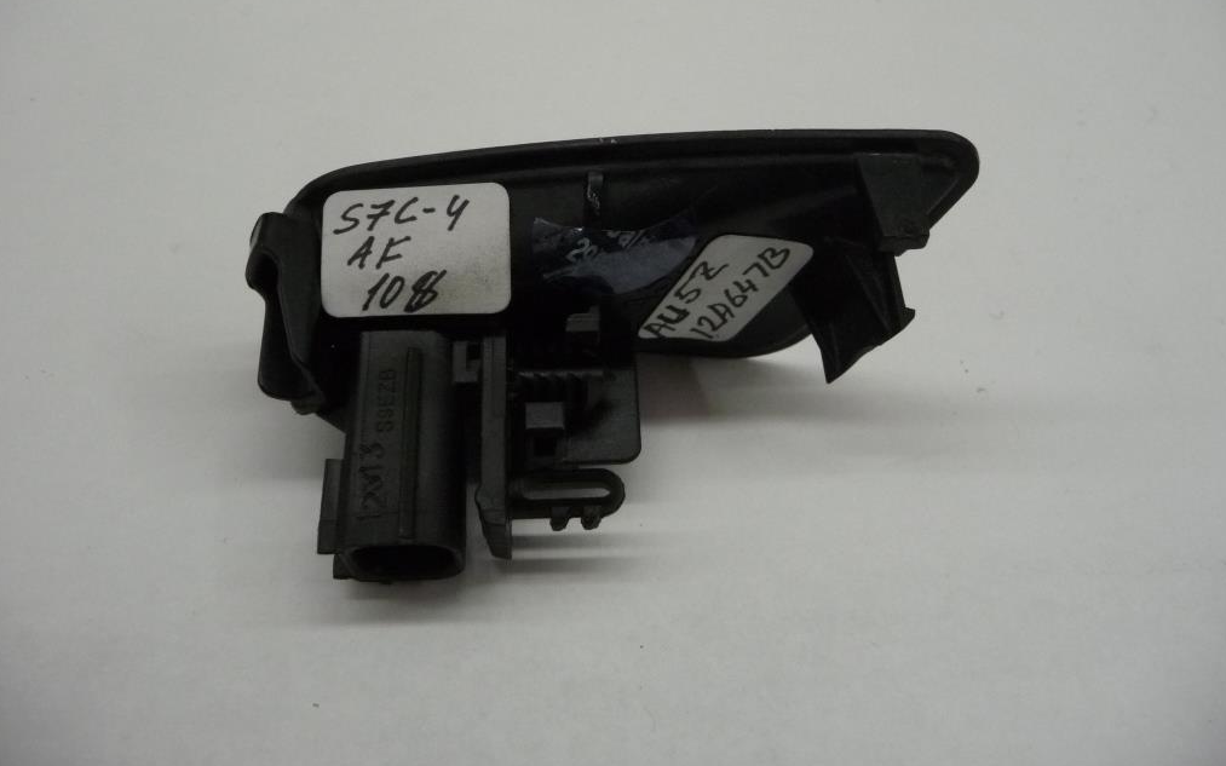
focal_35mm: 30
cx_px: 611
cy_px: 313
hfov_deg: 62.9
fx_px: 1002
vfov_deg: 41.7
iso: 400
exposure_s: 1/125
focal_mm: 4.7
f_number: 3.3
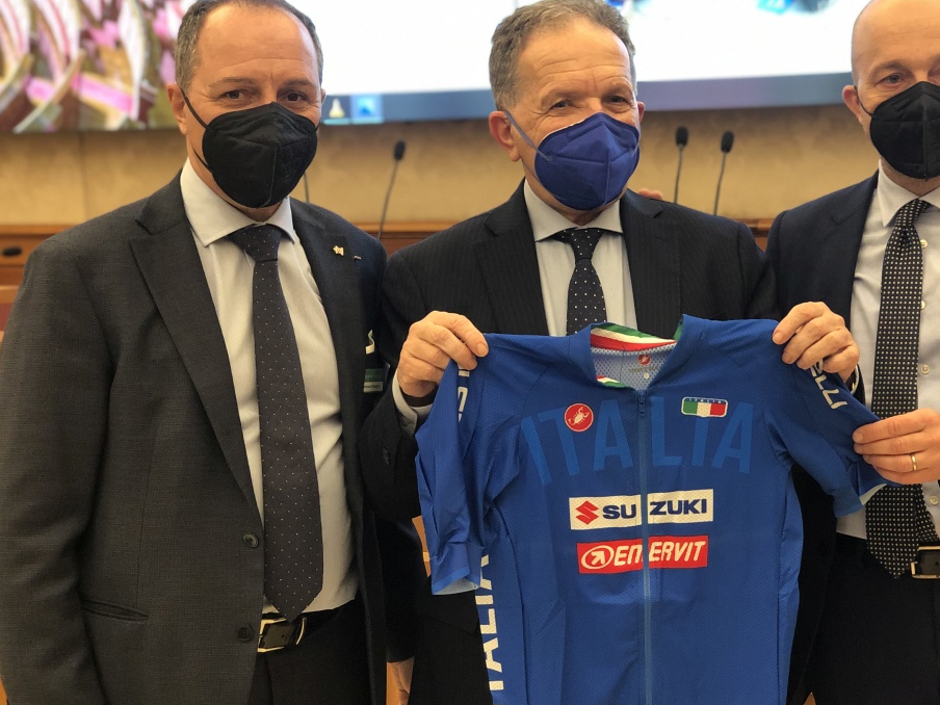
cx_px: 589
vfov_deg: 21.3
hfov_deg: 28.1
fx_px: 1874
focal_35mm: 69
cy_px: 365
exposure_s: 1/33
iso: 125
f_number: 2.4
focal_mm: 6
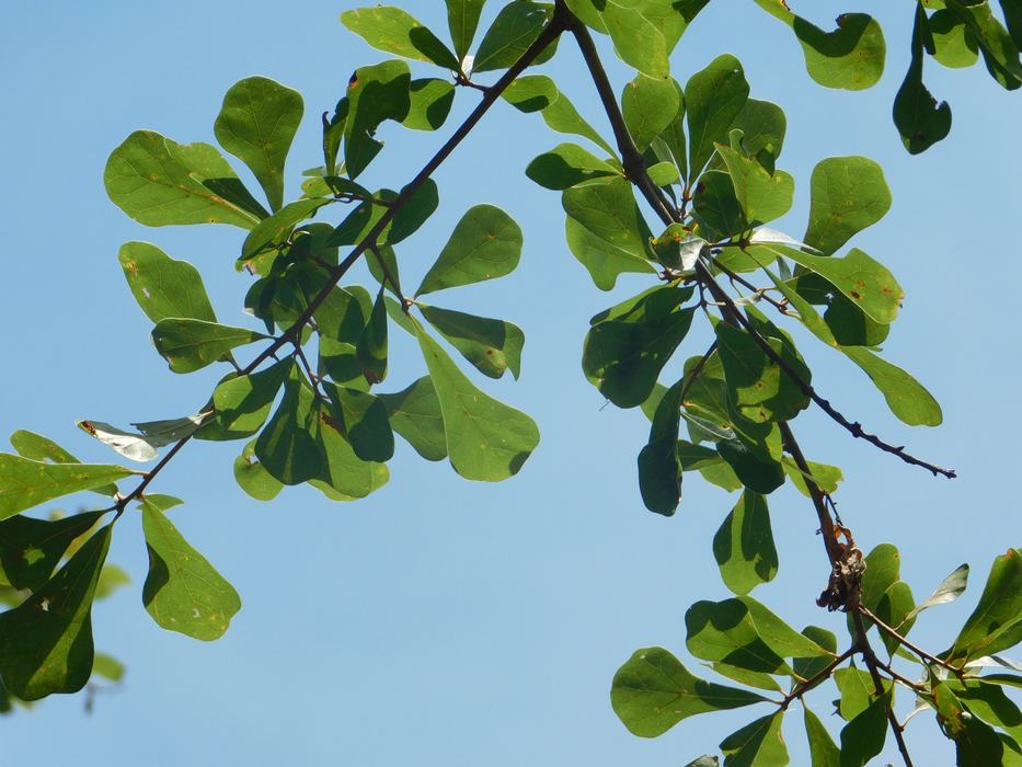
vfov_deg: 3.8
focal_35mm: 394
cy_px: 384
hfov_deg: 5.0
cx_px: 511
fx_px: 11634
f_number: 5.9
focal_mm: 70
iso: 125
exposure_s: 1/640
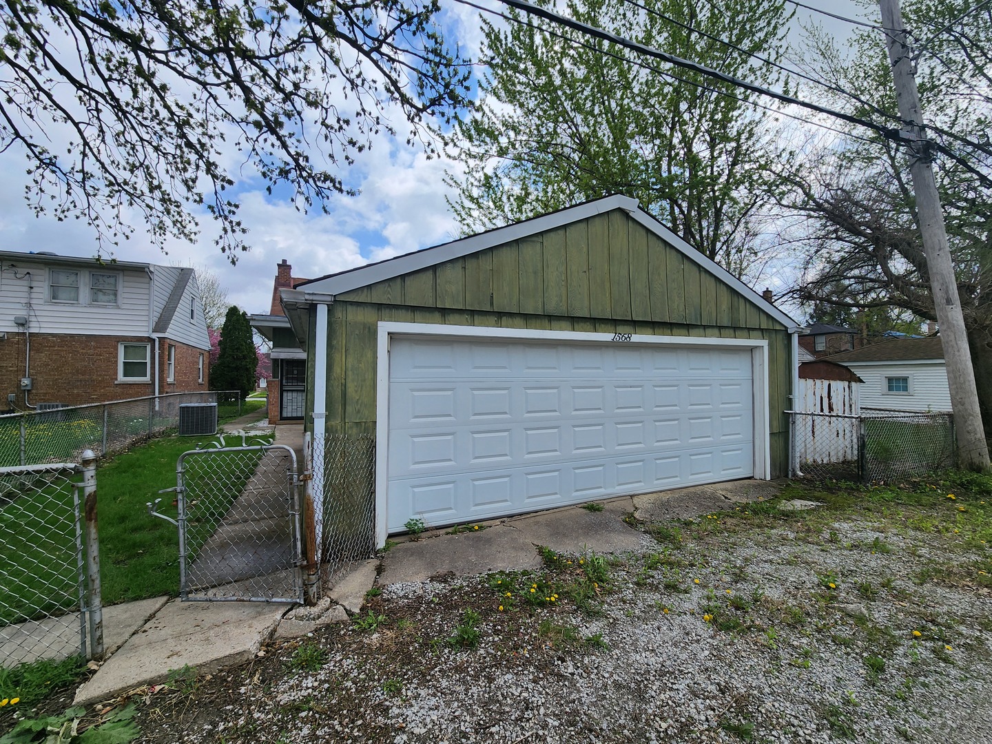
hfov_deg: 106.2
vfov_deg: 89.9
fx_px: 373
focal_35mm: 13
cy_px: 372
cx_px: 496
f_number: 2.2
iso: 50
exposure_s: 1/2679
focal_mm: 2.2
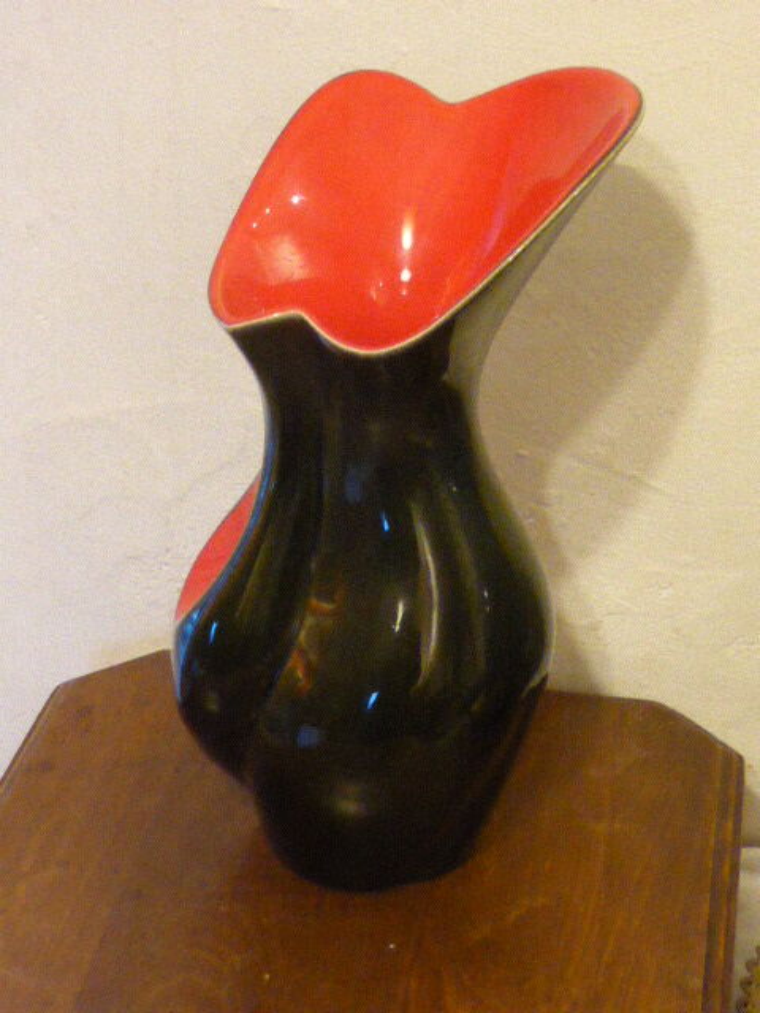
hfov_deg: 18.7
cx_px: 380
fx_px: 2313
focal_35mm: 79
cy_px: 506
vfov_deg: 24.7
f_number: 5
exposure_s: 1/15
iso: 2000
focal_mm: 13.3
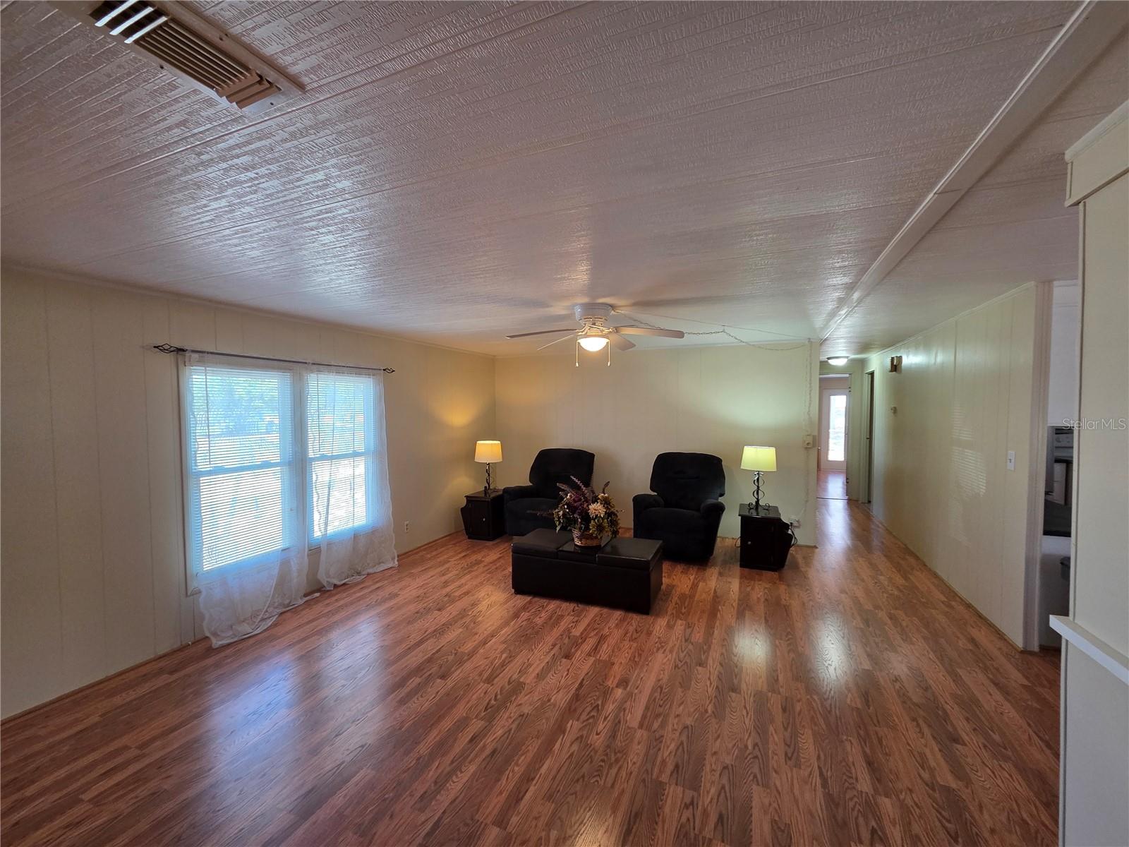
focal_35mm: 13
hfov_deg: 106.2
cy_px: 424
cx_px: 564
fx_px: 424
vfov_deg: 89.9
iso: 160
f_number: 2.2
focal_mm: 2.2
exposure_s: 1/60
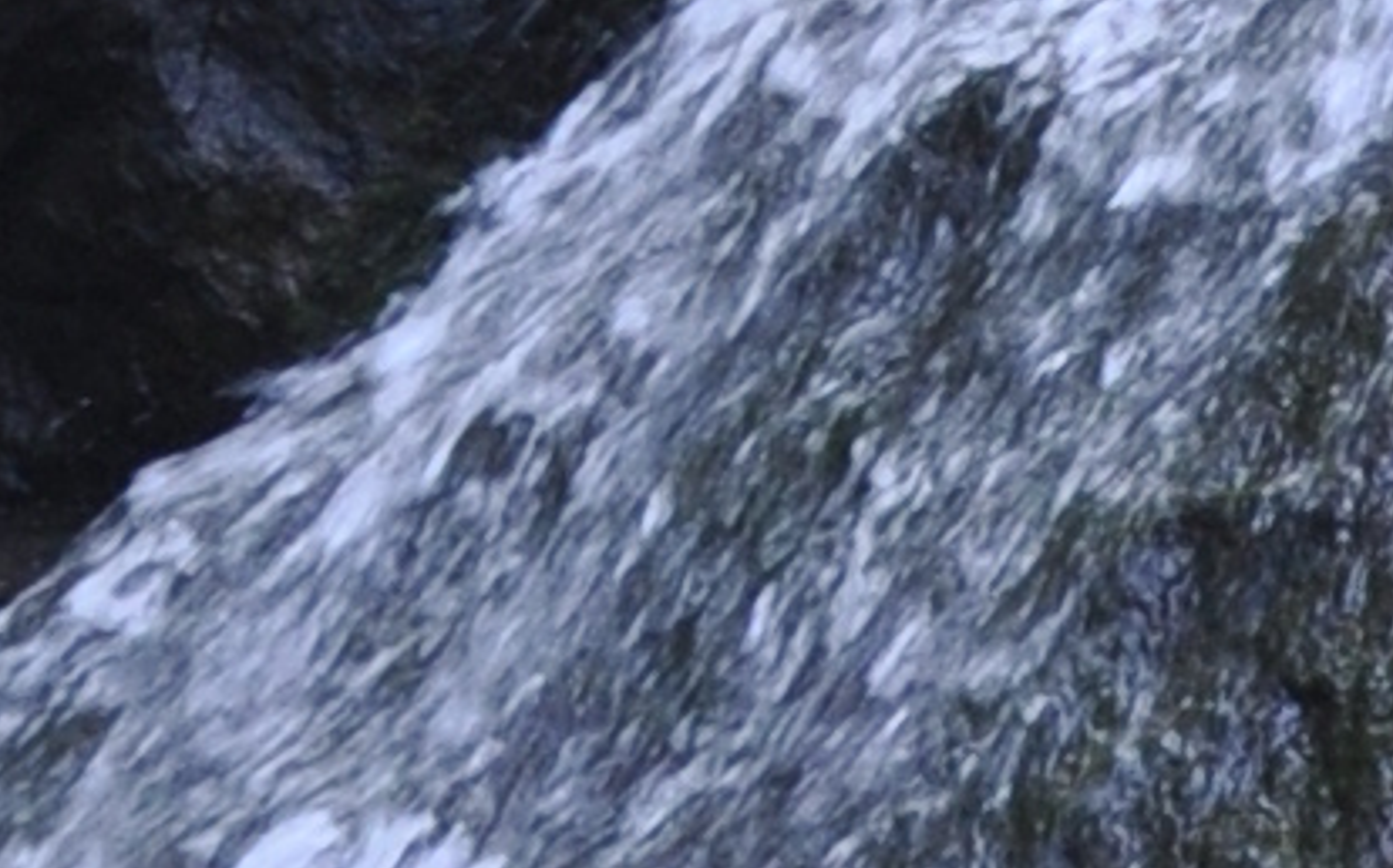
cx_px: 959
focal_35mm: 285
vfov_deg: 4.5
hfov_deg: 7.4
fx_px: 10811
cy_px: -1225
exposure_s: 1/60
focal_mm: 18
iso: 450
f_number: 4
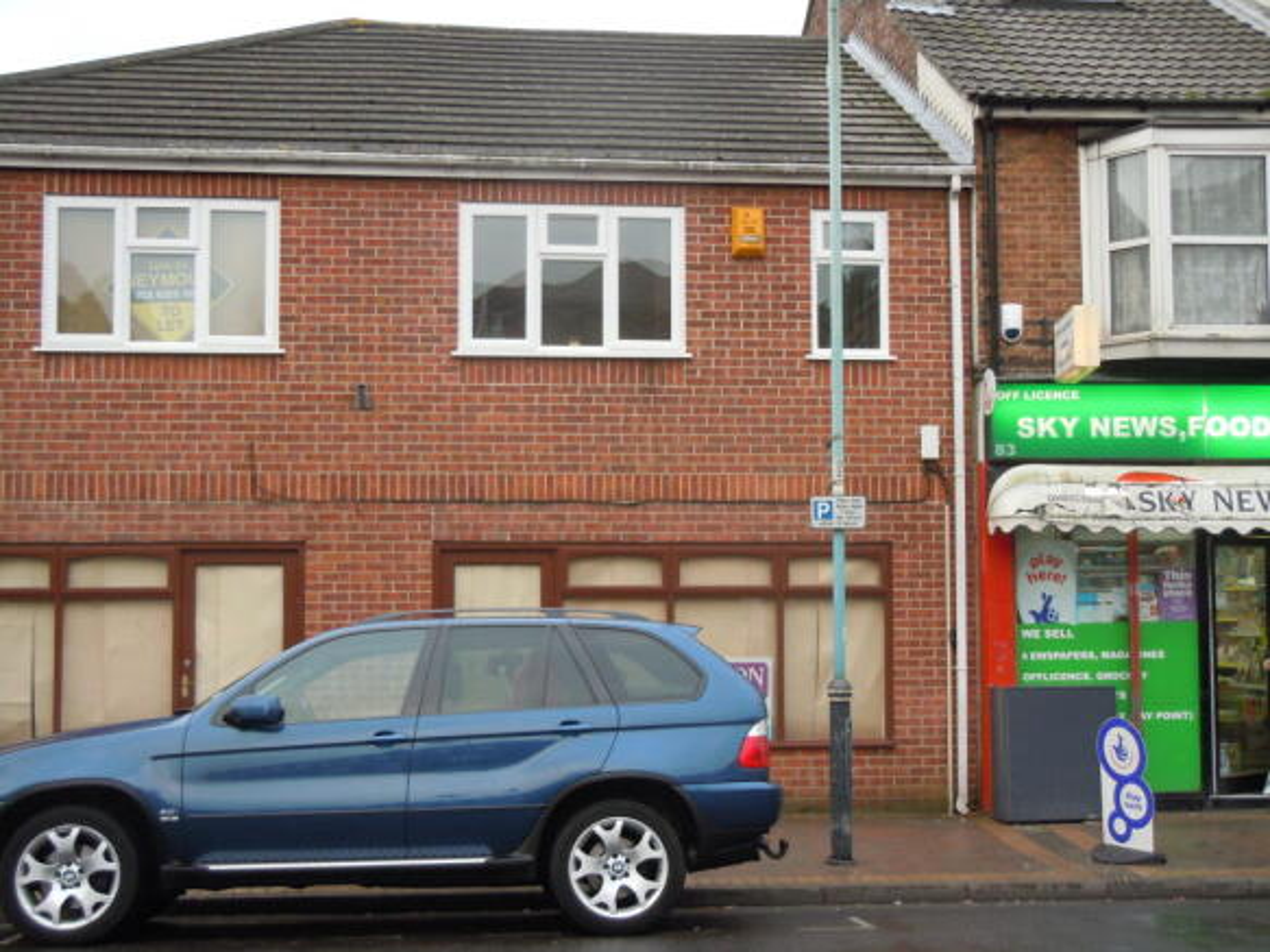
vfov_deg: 28.0
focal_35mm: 52
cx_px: 635
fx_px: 1907
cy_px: 476
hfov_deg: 36.8
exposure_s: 1/80
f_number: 3.9
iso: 320
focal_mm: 9.3
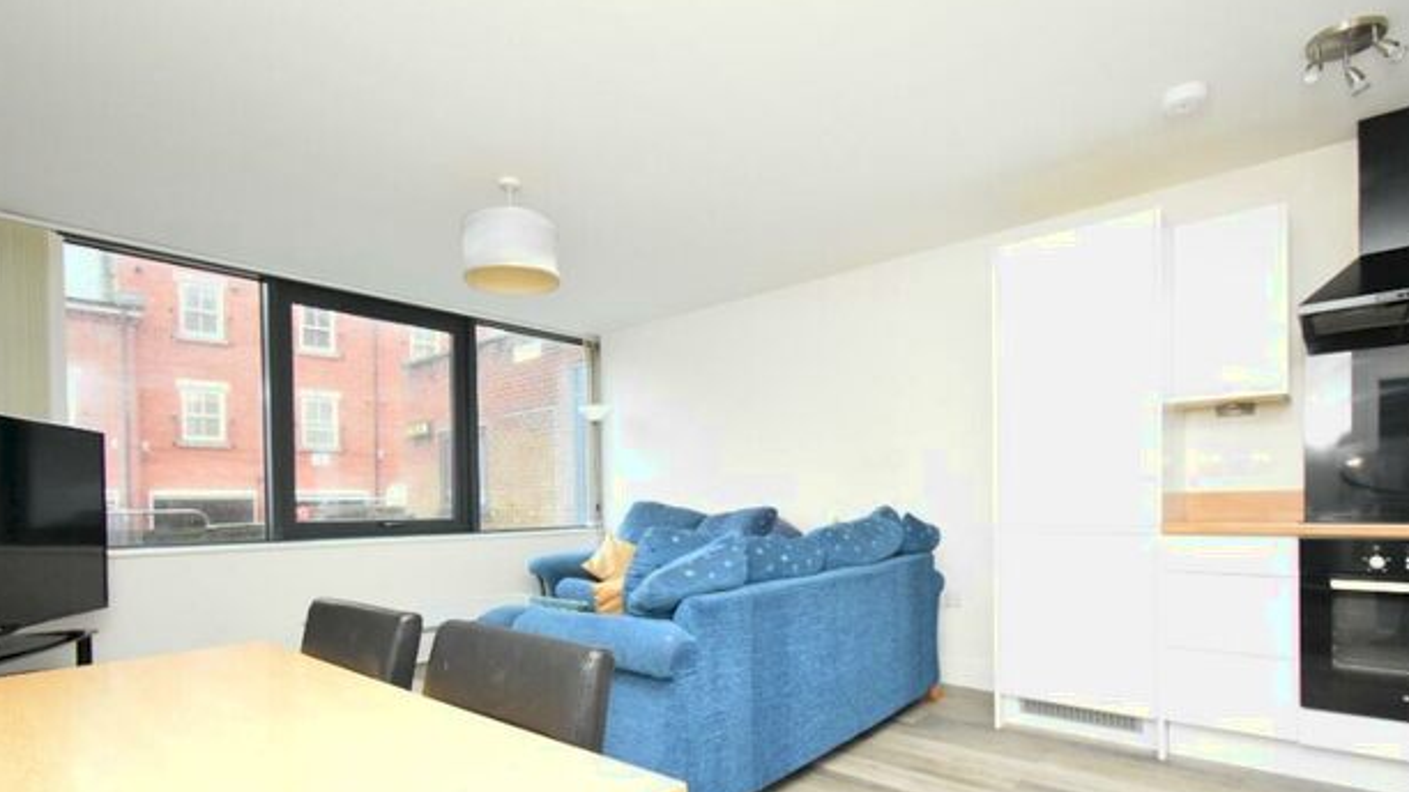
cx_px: 721
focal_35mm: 18
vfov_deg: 60.0
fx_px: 672
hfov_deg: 92.7
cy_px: 509
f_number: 4.5
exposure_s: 1/60
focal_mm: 10
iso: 4000
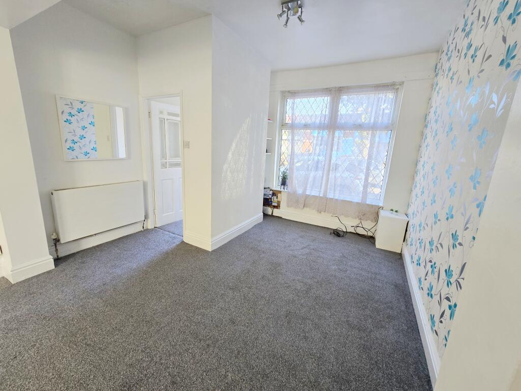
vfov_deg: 89.9
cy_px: 196
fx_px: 196
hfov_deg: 106.2
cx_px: 260
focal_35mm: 13
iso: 50
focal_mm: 2.2
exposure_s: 1/50
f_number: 2.2
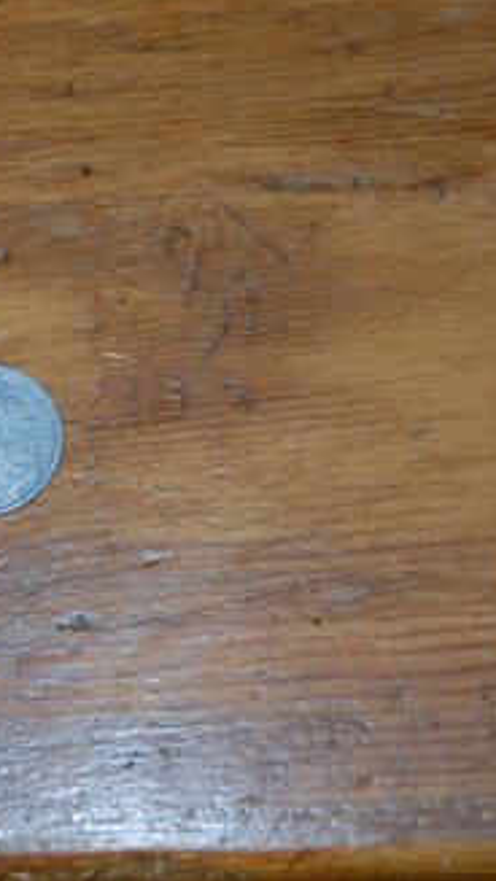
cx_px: -53
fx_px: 2127
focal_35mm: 91
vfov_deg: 23.4
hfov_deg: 13.0
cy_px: 436
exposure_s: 1/60
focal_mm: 38
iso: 400
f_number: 4.8
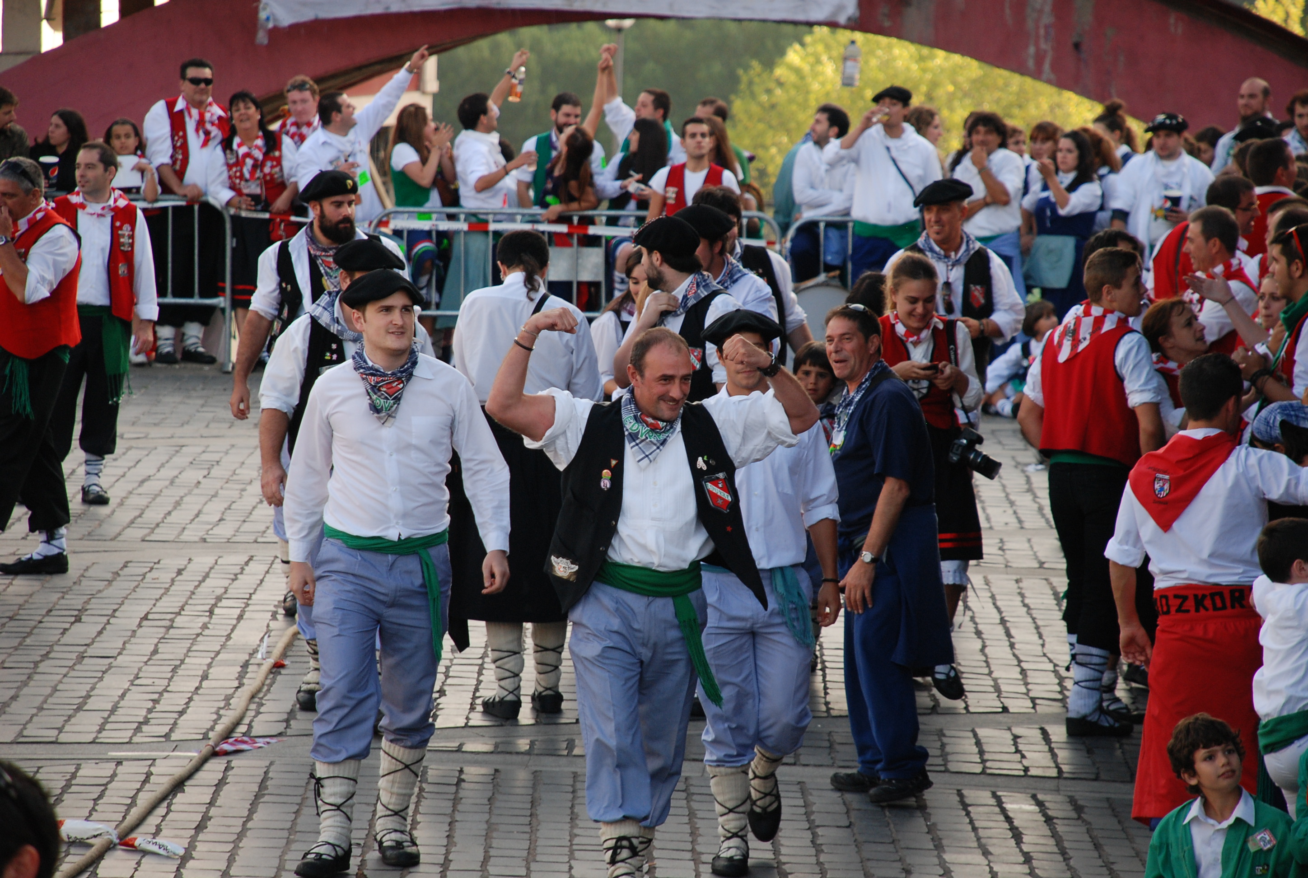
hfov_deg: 10.1
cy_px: 439
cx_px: 654
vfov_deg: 6.8
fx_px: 7373
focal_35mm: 202
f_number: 5.6
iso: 400
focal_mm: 135
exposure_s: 1/160
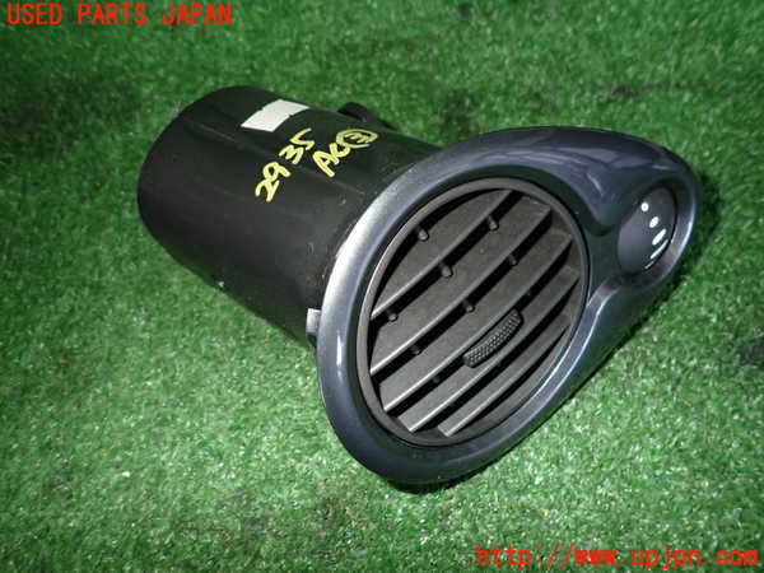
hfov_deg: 69.4
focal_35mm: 25
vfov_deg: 54.9
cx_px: 382
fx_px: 552
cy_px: 286
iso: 400
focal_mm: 4.5
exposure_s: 1/30
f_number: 5.6
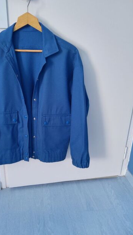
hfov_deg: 40.0
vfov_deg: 66.0
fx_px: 182
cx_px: 50
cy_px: 117
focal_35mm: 29
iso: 200
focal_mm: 3.08
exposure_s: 1/33
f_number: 2
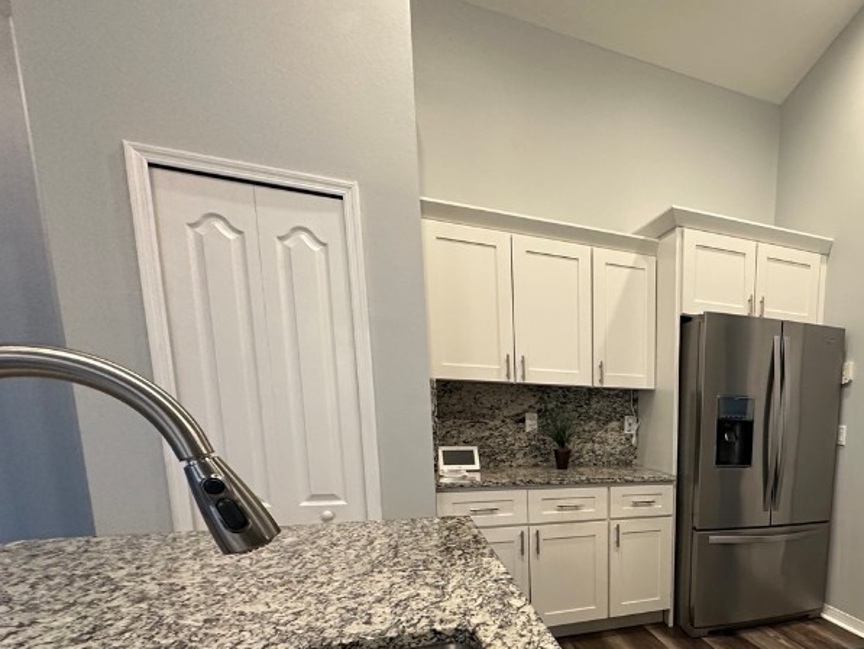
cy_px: 517
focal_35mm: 24
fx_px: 599
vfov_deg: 53.2
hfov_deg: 63.7
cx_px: 721
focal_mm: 2.22
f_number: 2.2
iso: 320
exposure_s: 1/60
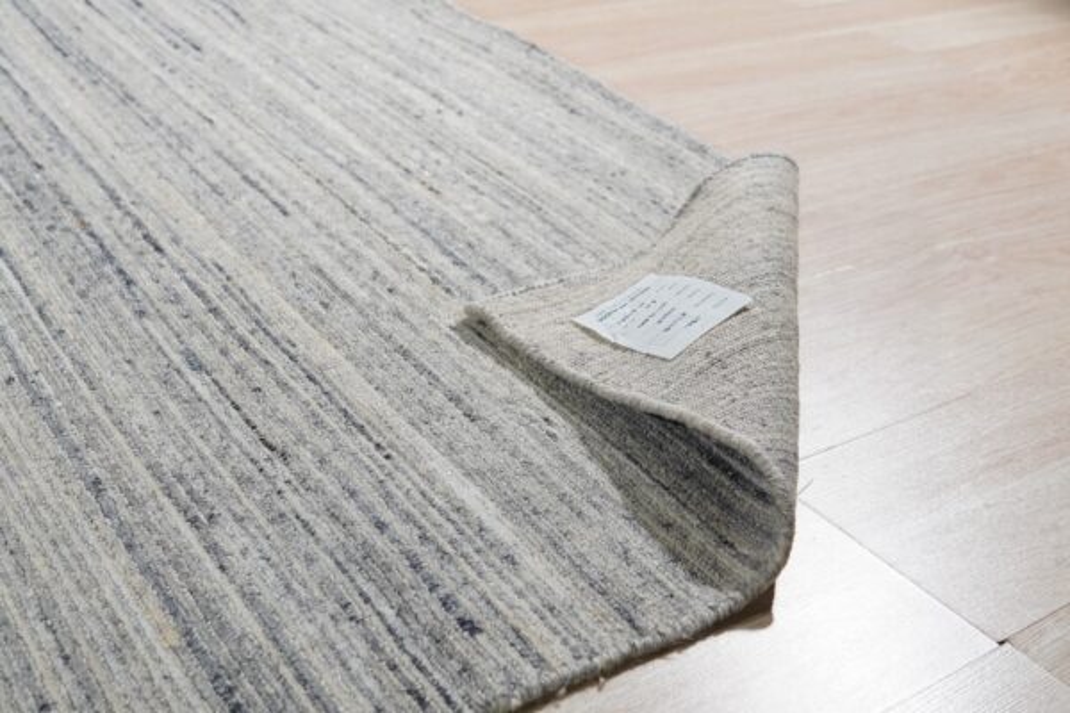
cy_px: 356
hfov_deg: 43.6
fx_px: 1337
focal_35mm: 45
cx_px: 535
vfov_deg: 29.9
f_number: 5
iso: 500
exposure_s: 1/160
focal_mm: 30
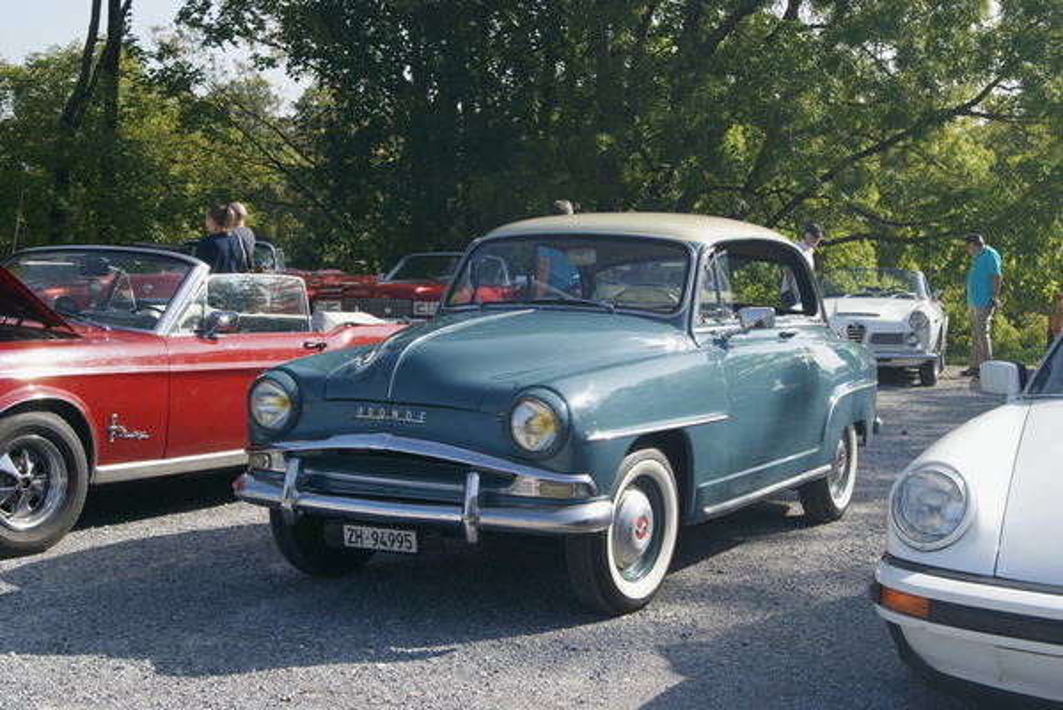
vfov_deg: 25.8
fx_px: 1551
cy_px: 355
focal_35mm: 52
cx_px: 532
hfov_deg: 37.8
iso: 100
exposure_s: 1/80
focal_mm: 35
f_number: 11
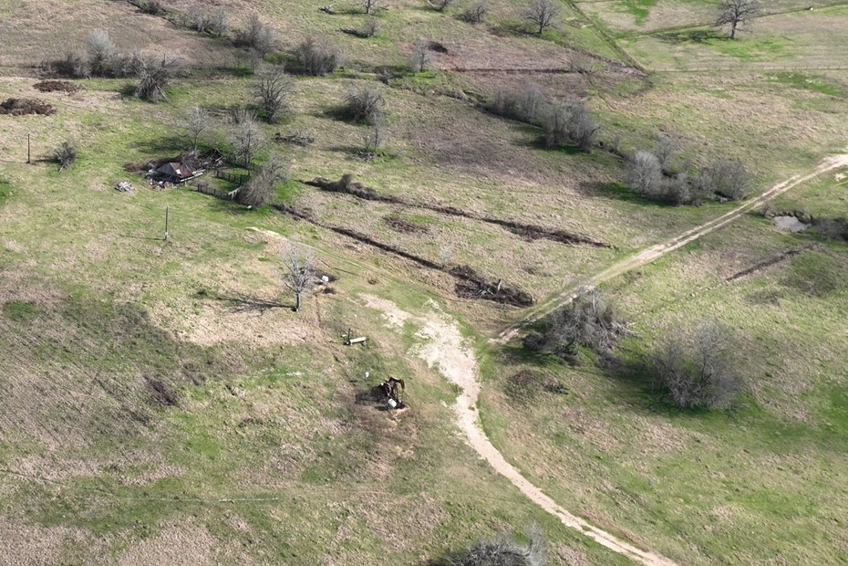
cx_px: 73
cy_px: 198
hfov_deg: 34.1
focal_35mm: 55
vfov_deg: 24.5
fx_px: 1295
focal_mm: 12.29
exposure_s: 1/1000
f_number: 2.8
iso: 100
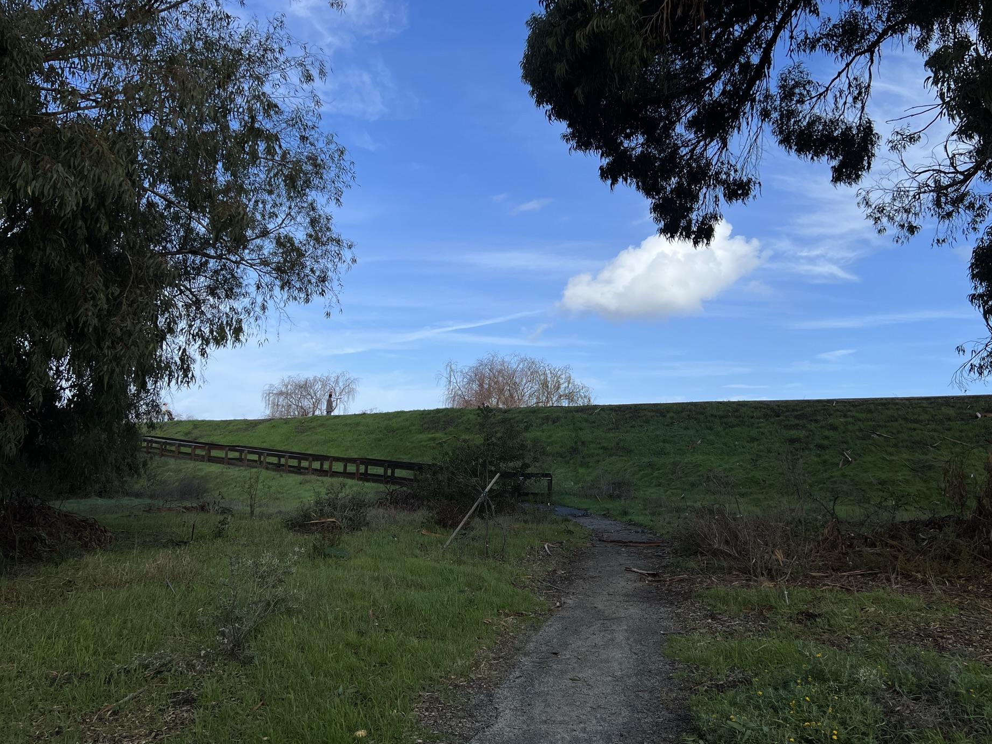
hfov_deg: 61.5
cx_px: 552
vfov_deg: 48.1
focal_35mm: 29
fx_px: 831
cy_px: 333
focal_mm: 5.7
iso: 50
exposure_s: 1/5076
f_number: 1.5
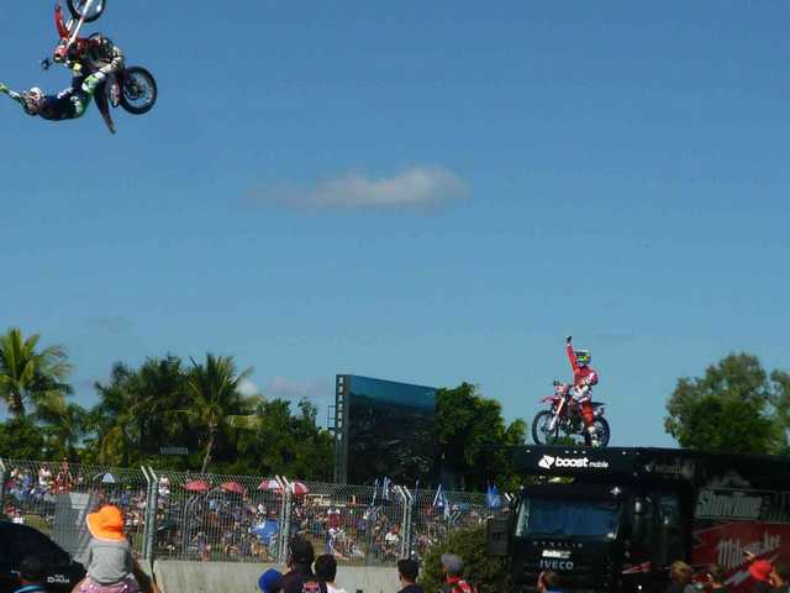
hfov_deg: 18.7
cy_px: 296
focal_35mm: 105
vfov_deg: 14.1
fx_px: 2396
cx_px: 395
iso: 80
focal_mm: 9.5
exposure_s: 1/640
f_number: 5.2
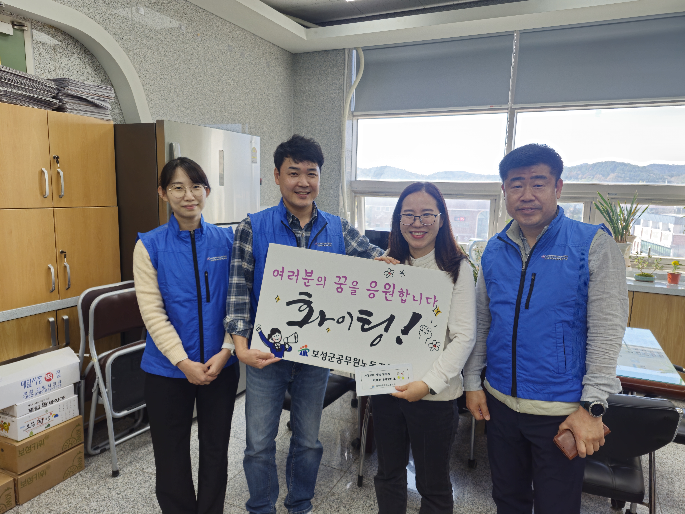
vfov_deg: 58.9
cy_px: 257
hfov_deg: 73.9
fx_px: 455
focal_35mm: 23
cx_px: 342
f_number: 1.8
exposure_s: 1/120
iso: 50
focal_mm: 5.54
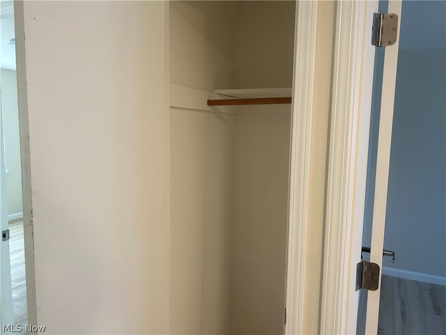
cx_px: 223
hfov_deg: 67.3
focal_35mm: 26
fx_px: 335
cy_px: 168
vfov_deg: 53.1
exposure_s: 1/120
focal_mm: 5.7
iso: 125
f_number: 1.5
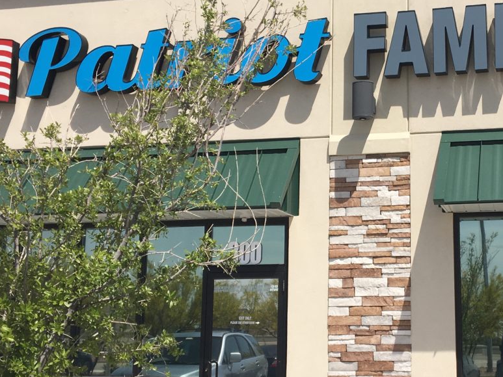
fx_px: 872
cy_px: 180
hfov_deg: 31.6
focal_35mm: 60
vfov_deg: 24.4
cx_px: 379
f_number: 2.2
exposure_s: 1/2404
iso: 25
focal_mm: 4.15
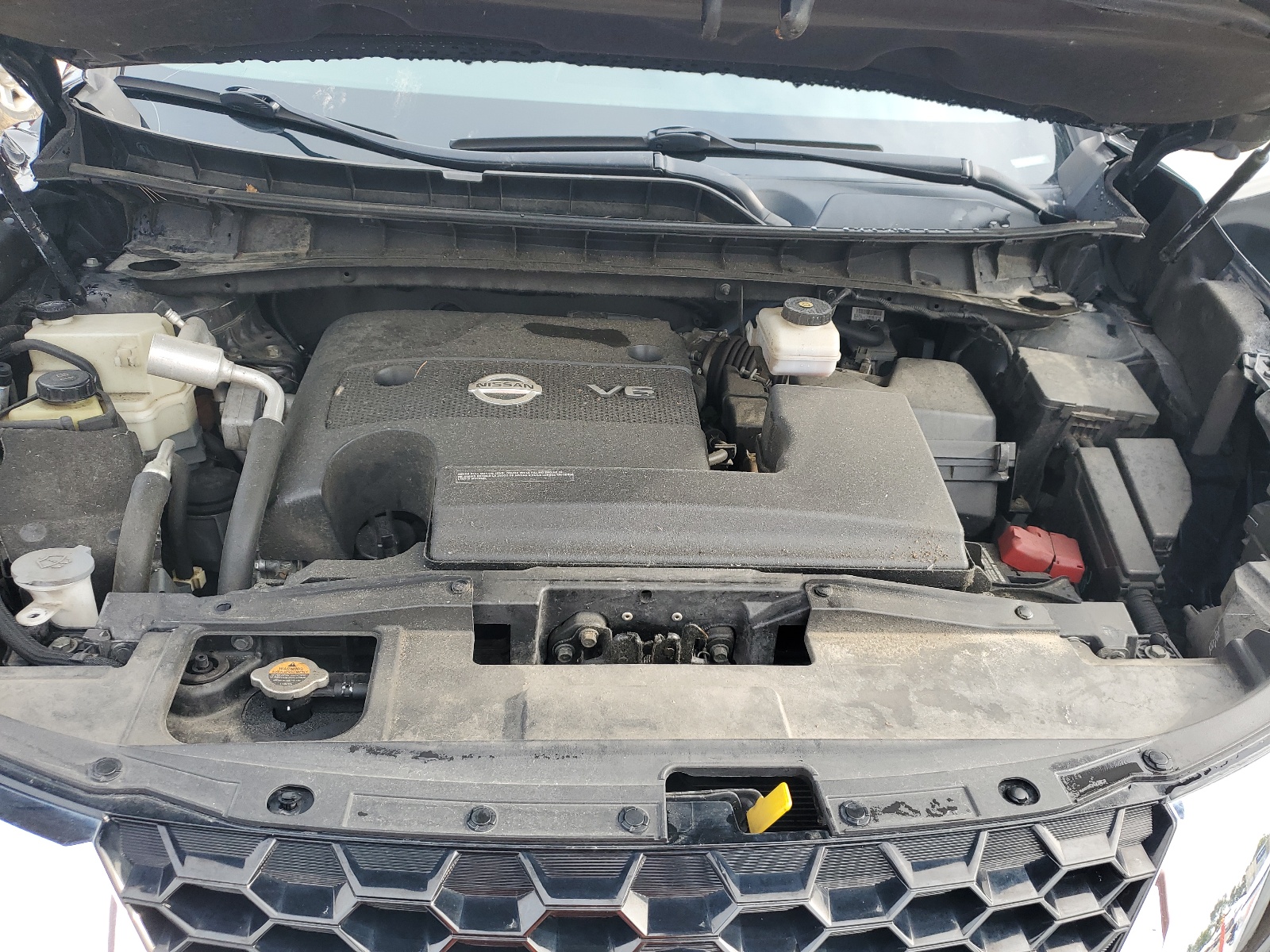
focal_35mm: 26
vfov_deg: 53.1
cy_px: 476
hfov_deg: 67.3
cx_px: 635
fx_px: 954
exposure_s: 1/400
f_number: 1.5
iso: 50
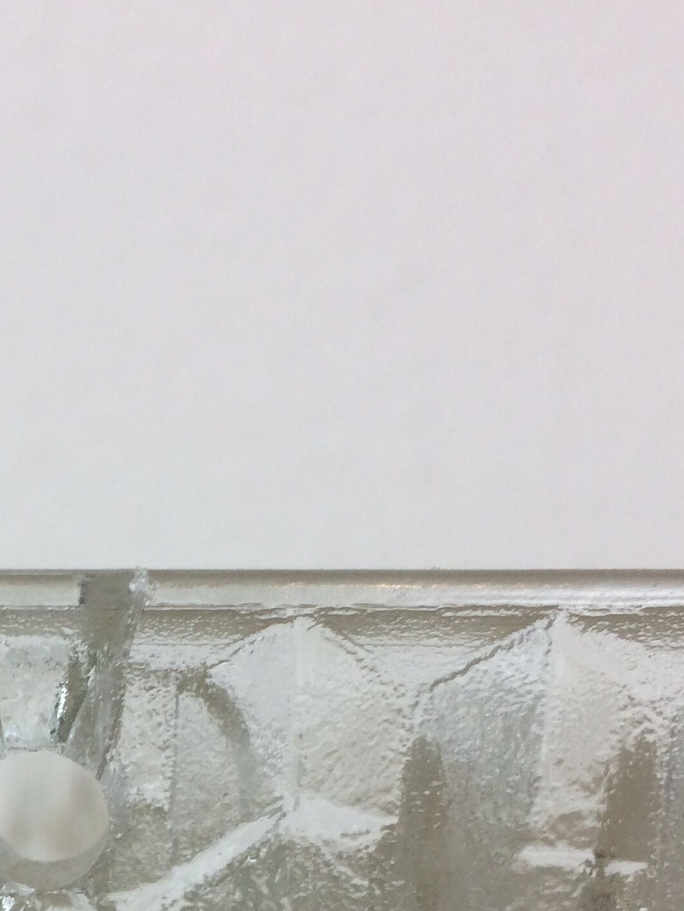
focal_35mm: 67
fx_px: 1765
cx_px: 30
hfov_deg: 21.3
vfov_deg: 26.9
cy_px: 968
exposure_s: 1/100
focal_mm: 4.15
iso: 64
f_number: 2.2
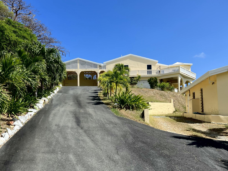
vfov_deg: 44.0
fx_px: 211
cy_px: 99
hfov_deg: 56.4
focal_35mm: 32
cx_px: 93
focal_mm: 5.7
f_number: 1.5
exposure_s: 1/3968
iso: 50
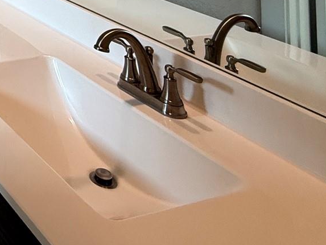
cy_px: -172
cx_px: -158
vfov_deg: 21.4
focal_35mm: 50
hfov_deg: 27.2
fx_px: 471
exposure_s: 1/120
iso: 125
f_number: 2.2
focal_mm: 2.22
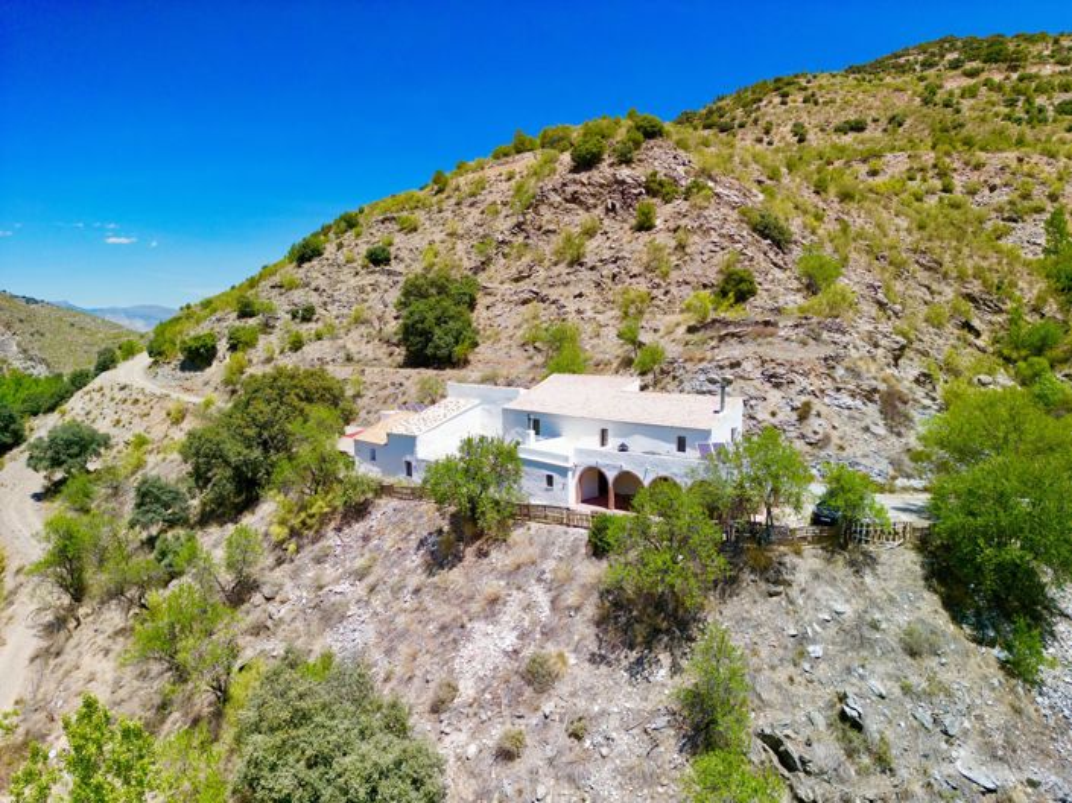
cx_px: 536
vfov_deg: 56.8
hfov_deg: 71.6
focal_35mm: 24
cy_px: 402
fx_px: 743
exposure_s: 1/60
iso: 120
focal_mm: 6.72
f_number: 1.7
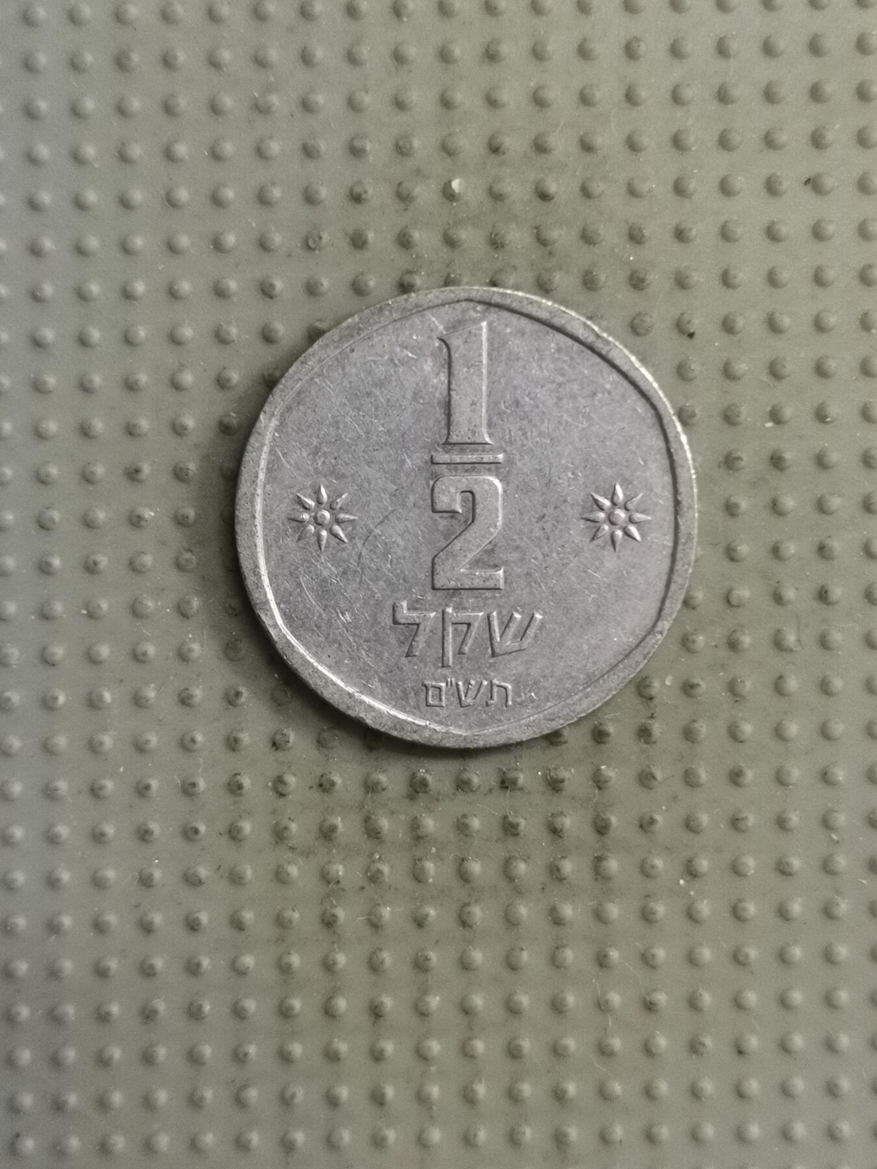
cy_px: 584
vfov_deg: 36.8
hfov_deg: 28.0
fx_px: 1757
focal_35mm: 52
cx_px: 438
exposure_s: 1/30
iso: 320
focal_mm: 4.75
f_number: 1.8
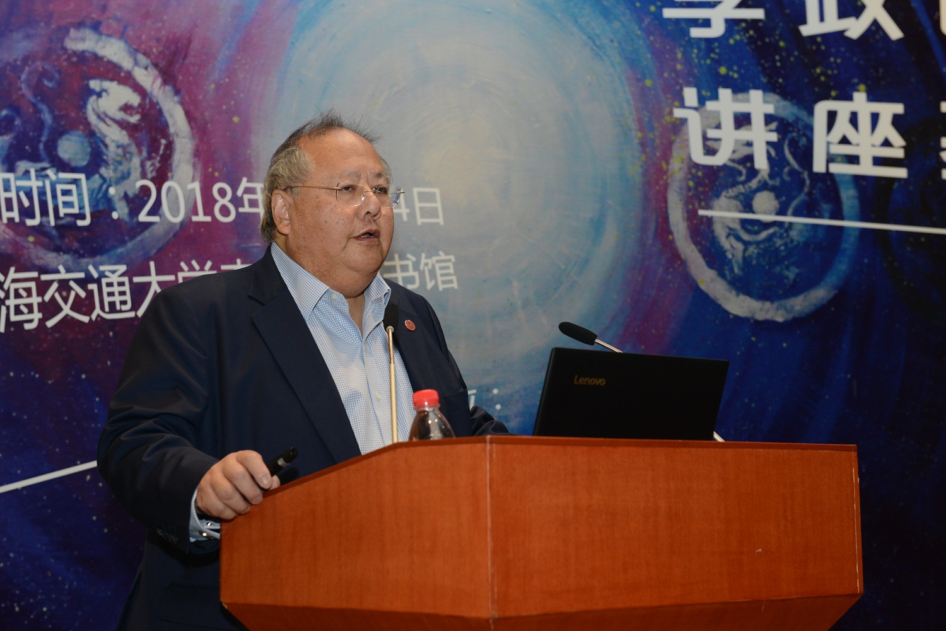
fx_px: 1840
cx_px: 473
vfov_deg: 19.5
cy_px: 316
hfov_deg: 28.8
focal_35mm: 70
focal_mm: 70
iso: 1000
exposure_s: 1/60
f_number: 6.3
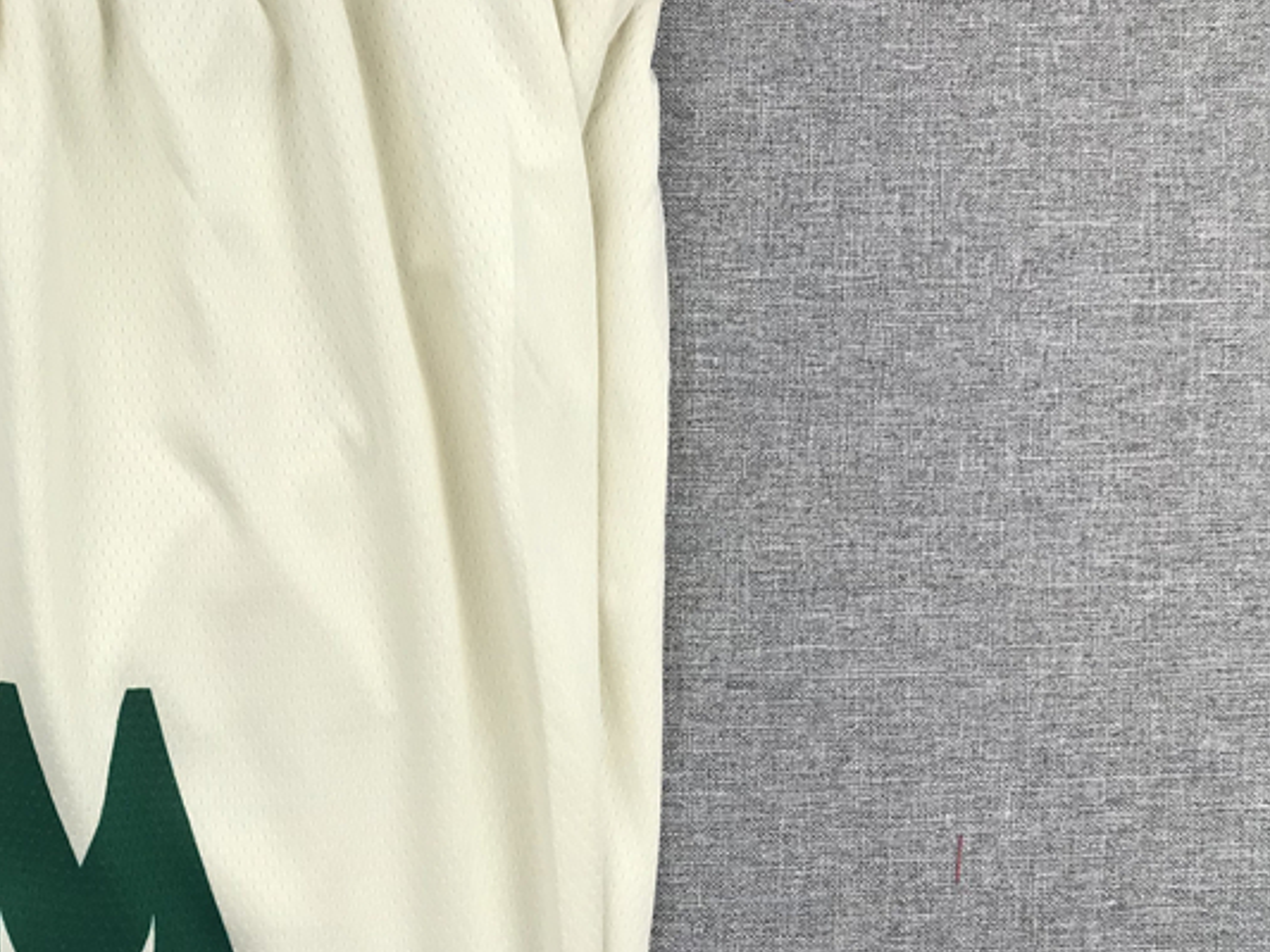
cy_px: 557
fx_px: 2055
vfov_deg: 26.1
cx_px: 164
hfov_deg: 32.9
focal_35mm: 56
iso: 32
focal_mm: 3.99
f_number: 1.8
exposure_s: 1/100
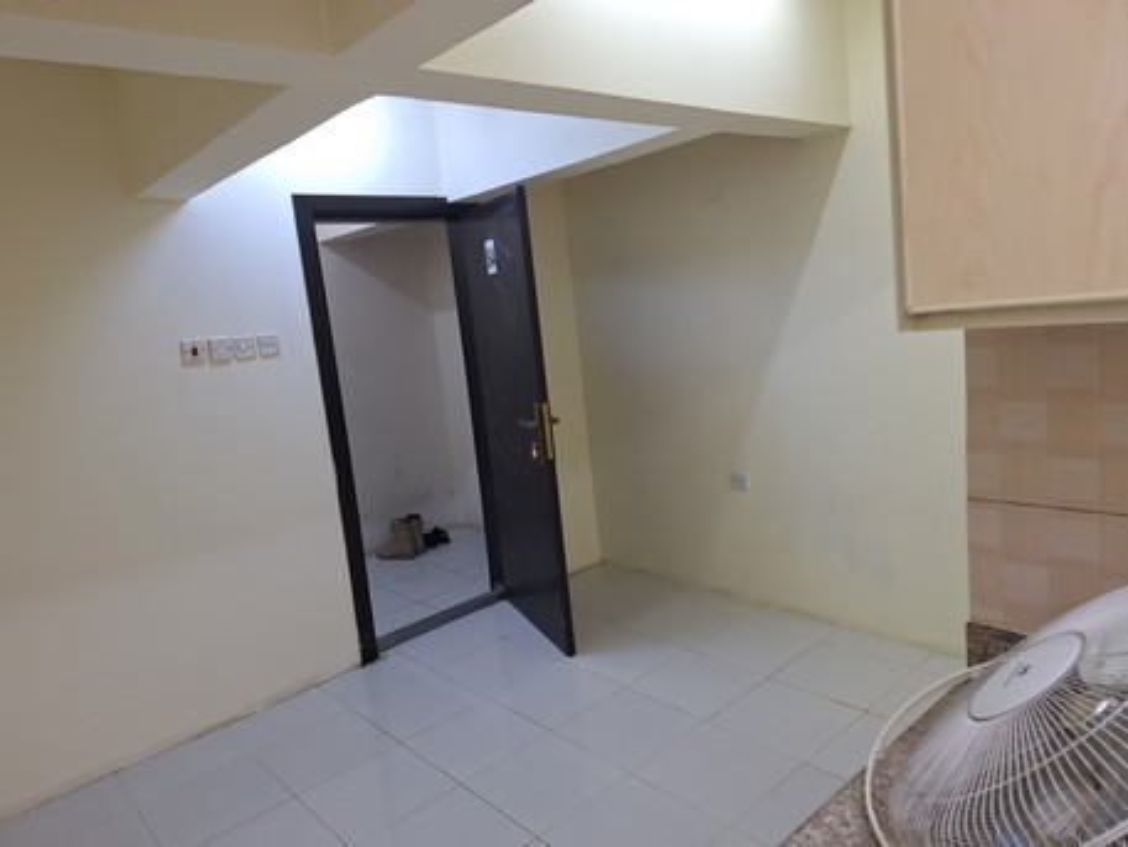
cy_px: 424
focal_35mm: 23
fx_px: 750
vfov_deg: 58.9
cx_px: 564
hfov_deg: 73.9
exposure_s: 1/50
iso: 160
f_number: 1.8
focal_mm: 5.54
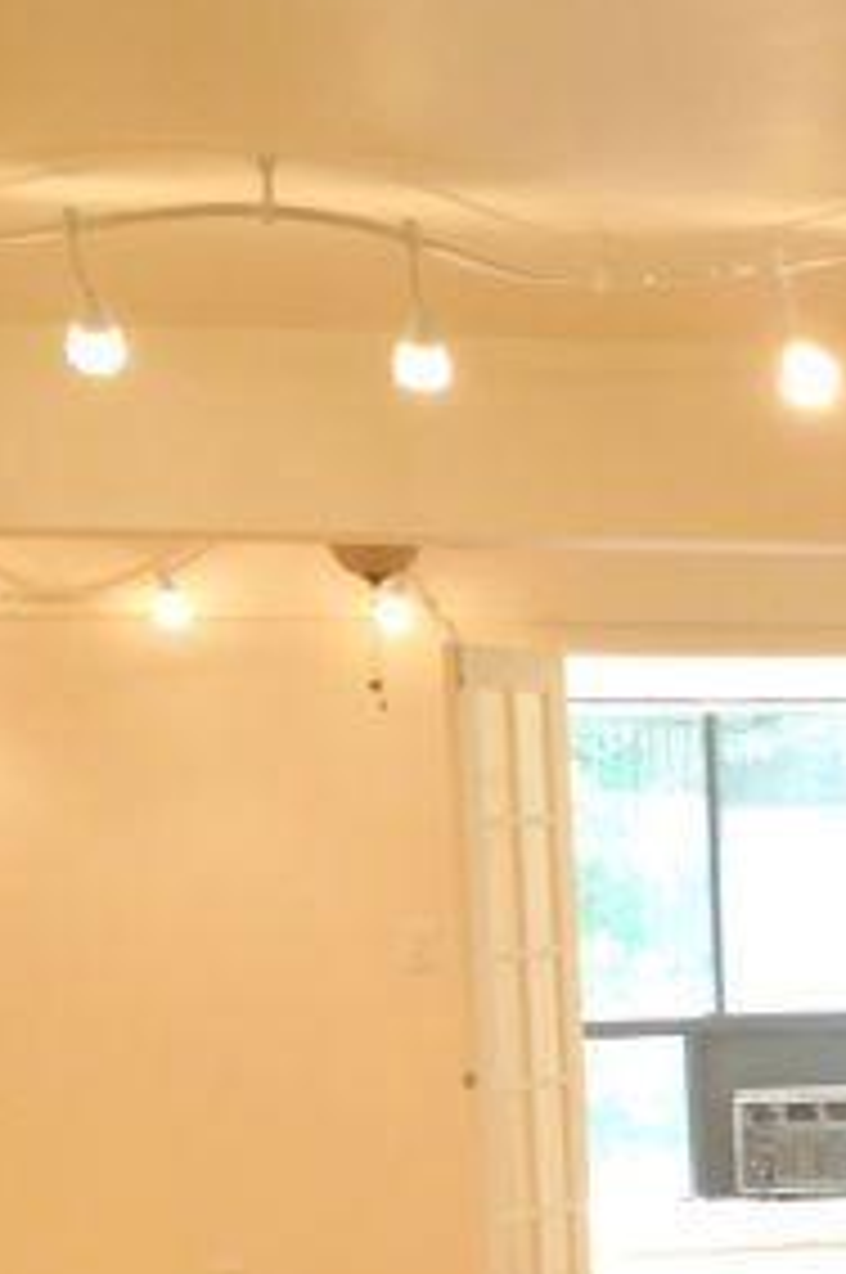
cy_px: 1251
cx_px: 1323
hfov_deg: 12.5
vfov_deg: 19.3
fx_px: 3639
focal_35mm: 103
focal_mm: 4.28
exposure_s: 1/20
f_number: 2.4
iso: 80
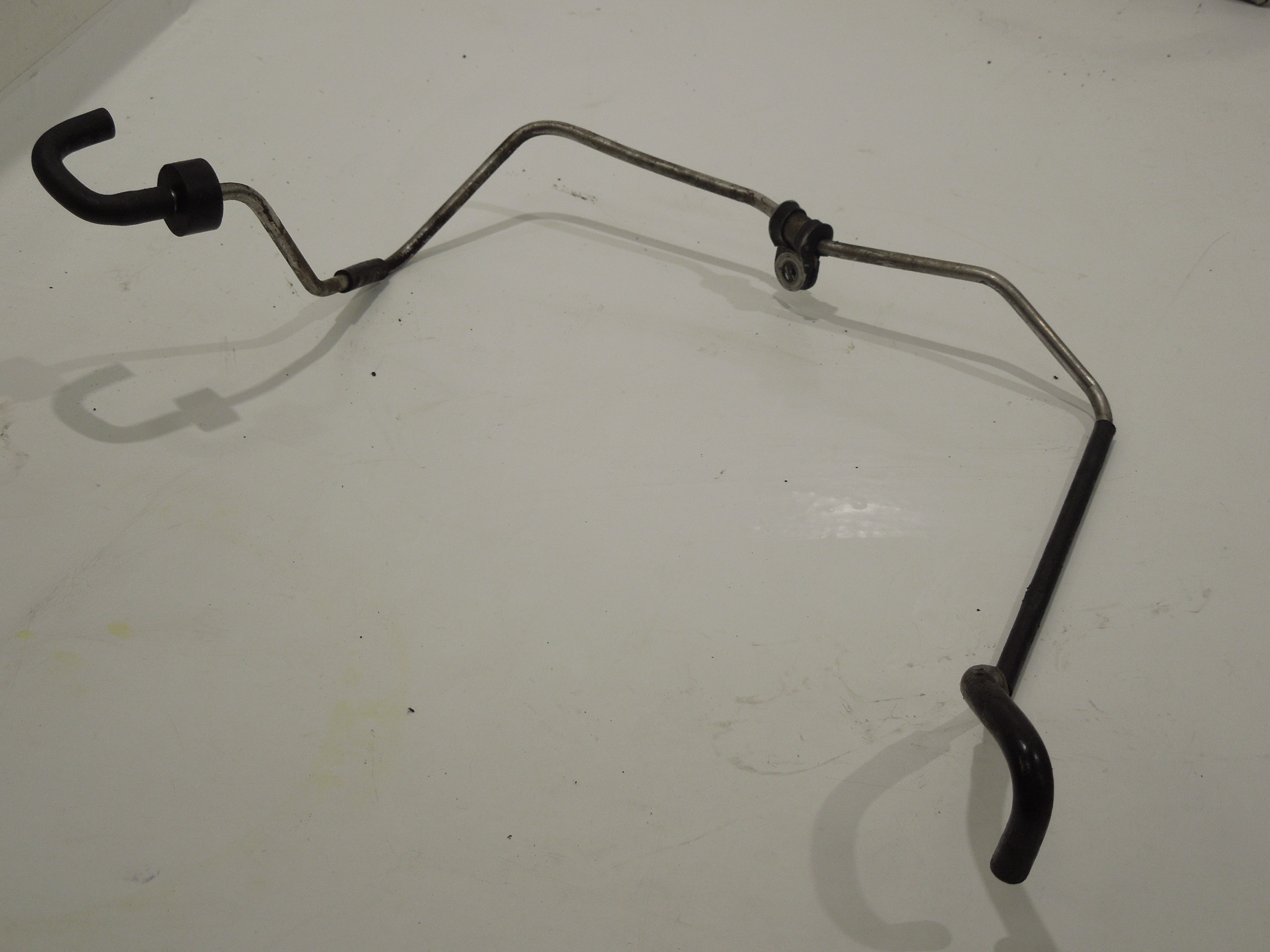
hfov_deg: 35.5
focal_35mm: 54
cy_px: 476
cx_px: 635
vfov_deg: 27.0
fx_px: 1981
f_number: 4.2
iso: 160
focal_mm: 9.8
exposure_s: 1/50
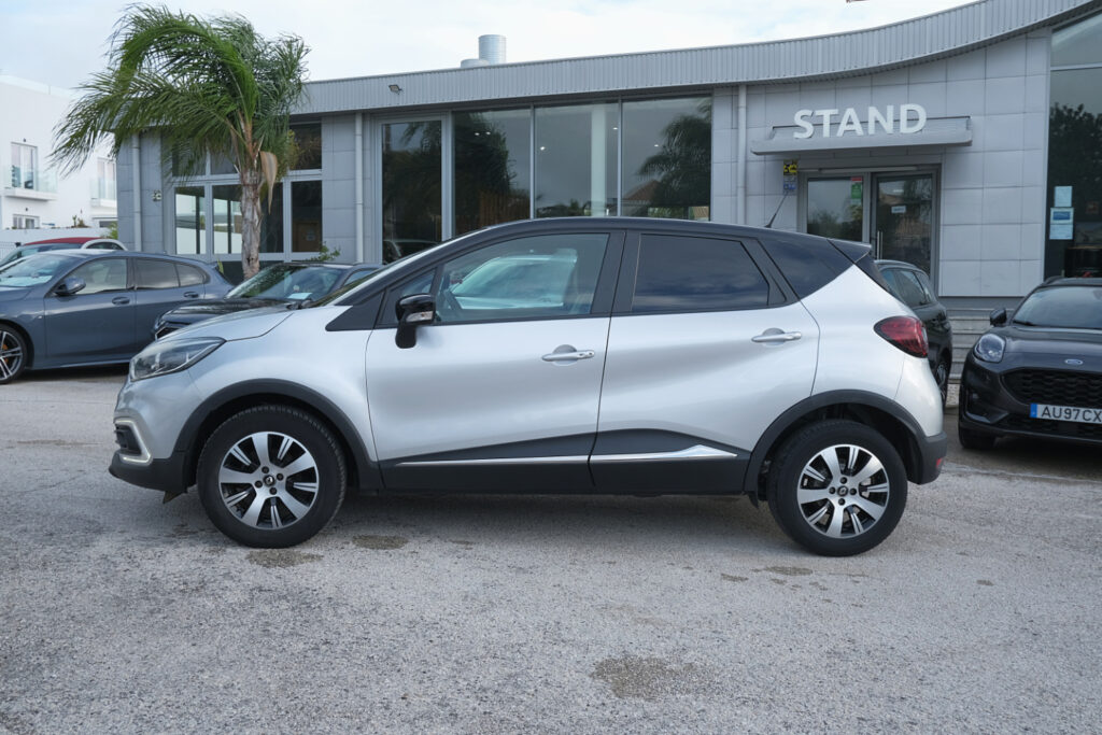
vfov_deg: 40.0
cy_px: 368
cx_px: 551
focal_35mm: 33
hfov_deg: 57.2
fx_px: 1010
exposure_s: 1/100
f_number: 9
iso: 160
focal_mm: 22.1
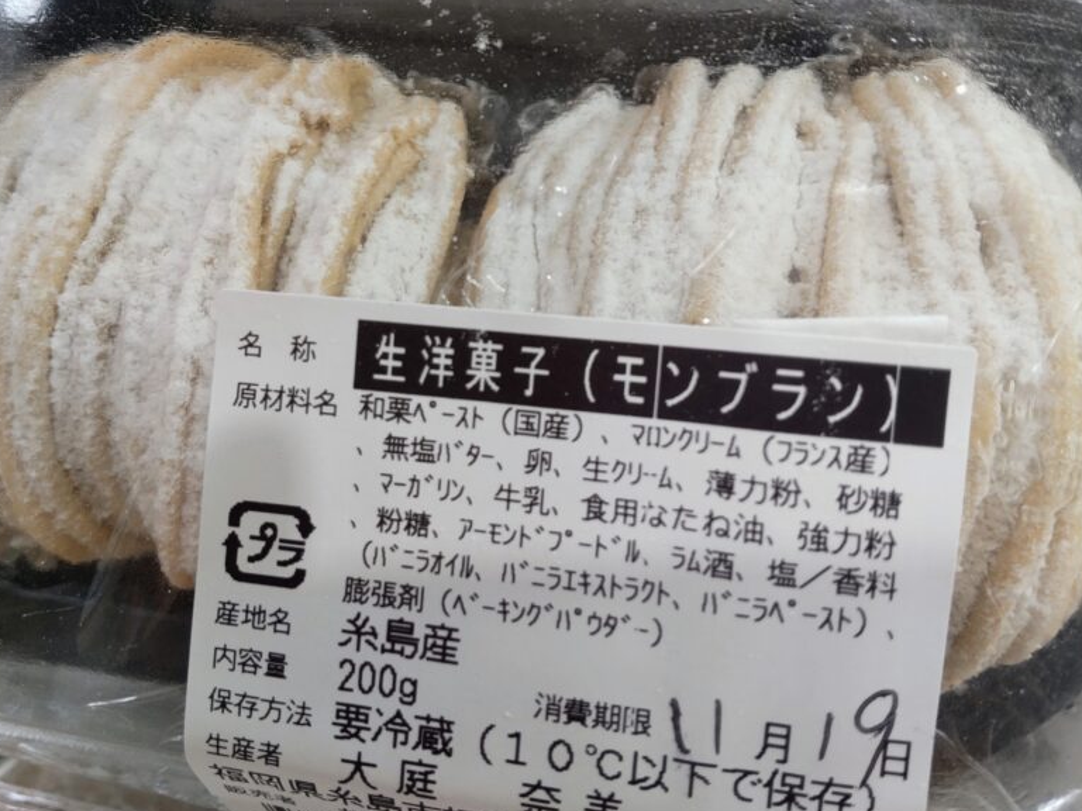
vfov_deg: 46.6
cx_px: 464
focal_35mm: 30
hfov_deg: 59.7
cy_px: 335
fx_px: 938
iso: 78
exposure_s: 1/50
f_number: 2
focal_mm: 3.43
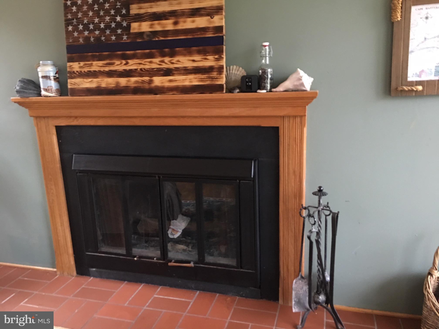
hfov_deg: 61.7
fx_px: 368
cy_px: 164
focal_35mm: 29
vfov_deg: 48.2
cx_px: 220
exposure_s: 1/4
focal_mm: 4.15
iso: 100
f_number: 2.2
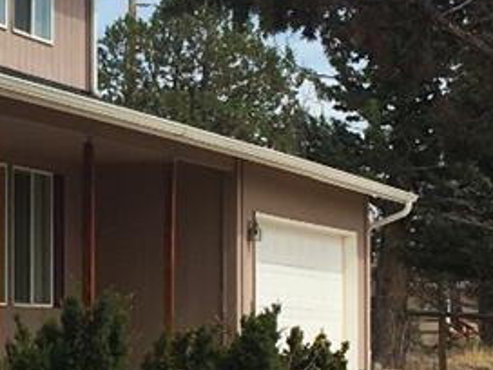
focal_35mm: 160
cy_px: 270
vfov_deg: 9.3
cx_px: -105
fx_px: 2279
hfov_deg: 12.1
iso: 25
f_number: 2.2
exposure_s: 1/1972
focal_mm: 4.15
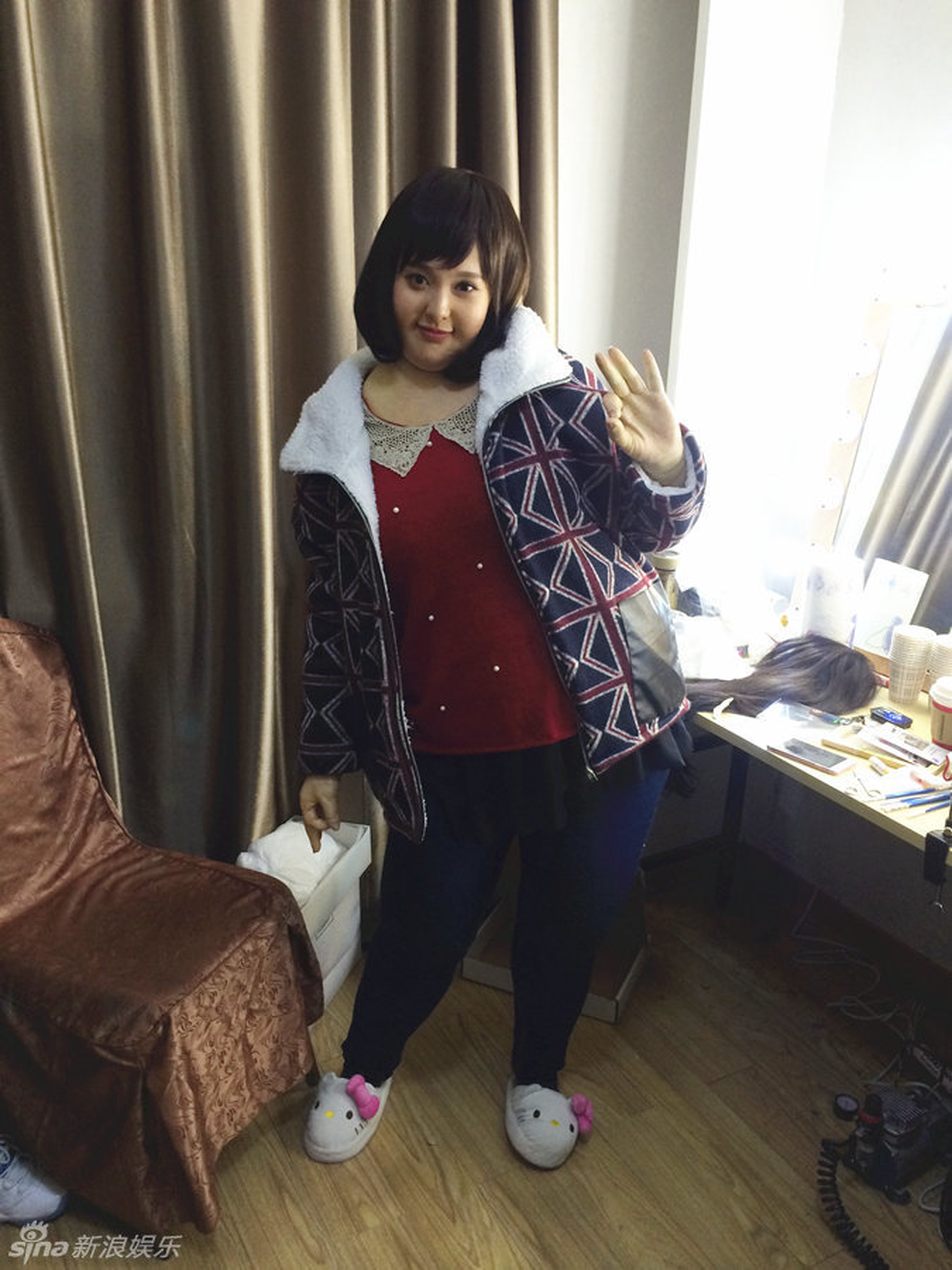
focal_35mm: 30
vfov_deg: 60.0
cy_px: 635
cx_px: 476
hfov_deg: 46.8
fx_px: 1100
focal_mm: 4.12
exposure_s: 1/30
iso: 100
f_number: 2.2
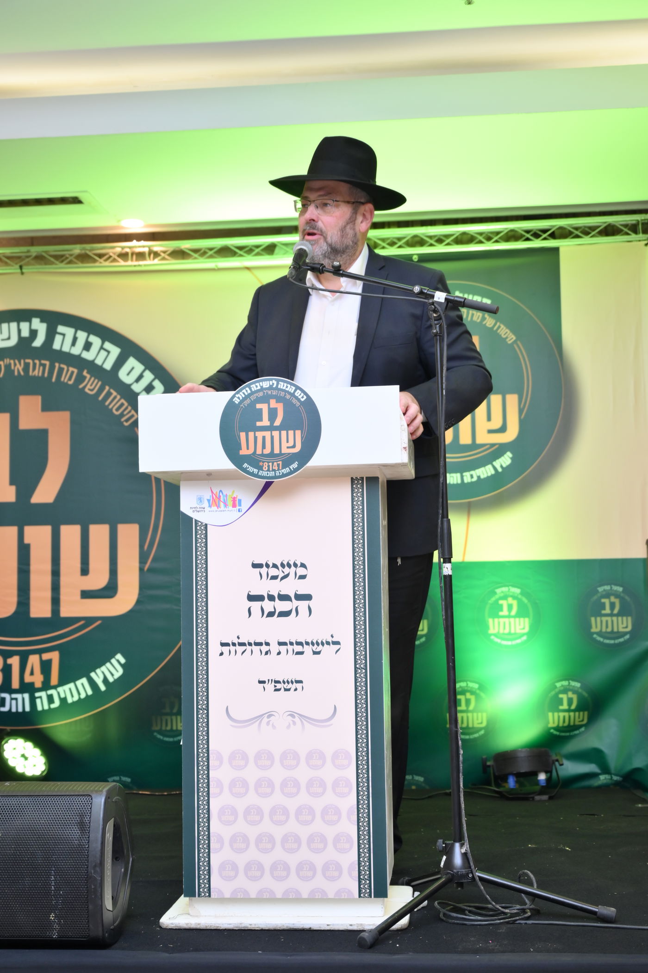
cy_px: 486
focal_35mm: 46
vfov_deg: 42.8
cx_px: 324
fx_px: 1244
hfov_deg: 29.2
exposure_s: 1/200
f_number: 4
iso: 800
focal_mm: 46
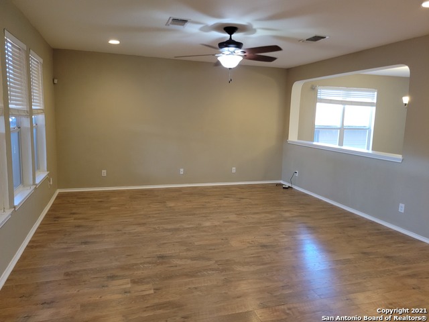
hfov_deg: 67.3
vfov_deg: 53.1
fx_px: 322
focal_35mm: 26
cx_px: 214
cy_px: 161
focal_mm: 5.4
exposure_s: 1/119
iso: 320
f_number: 1.8
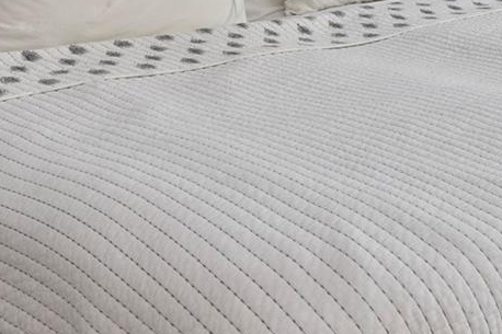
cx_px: 655
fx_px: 1090
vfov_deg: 16.0
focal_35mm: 78
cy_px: -158
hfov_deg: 23.0
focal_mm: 17.5
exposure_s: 1/8
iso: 400
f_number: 8
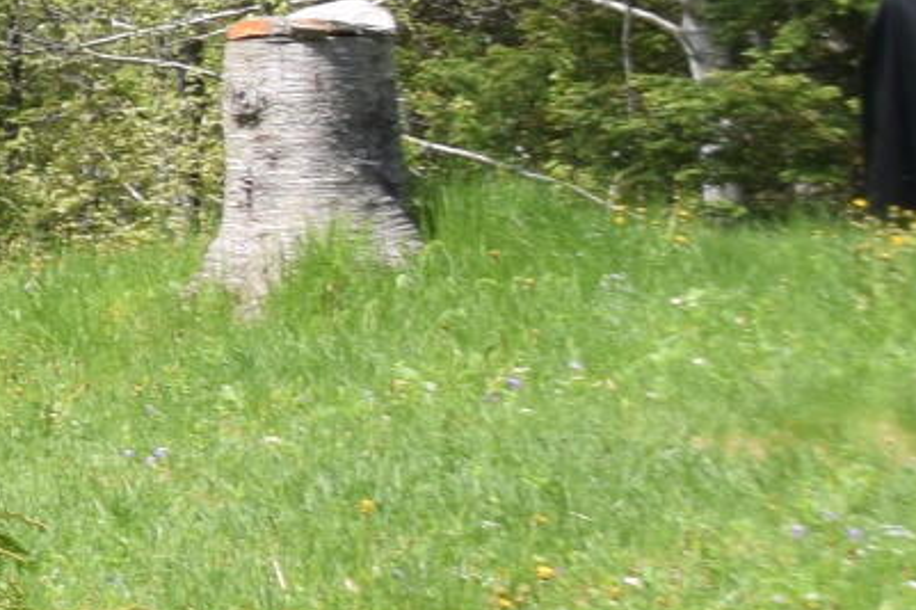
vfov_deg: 5.5
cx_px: -2396
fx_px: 6282
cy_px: -37
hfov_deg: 6.9
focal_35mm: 247
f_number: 8
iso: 200
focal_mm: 22
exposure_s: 1/250
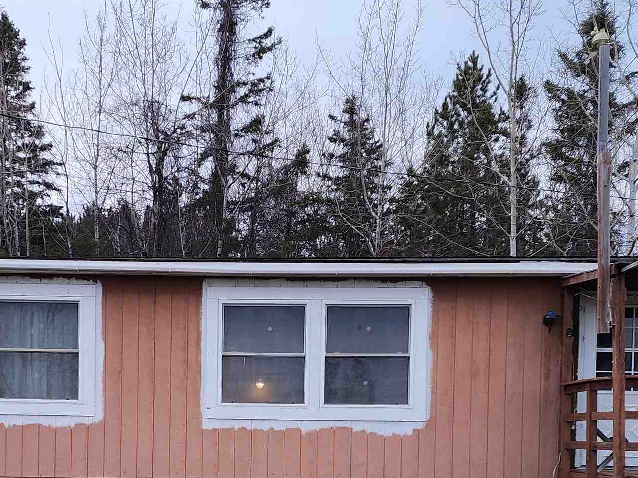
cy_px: 448
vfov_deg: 25.6
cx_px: 219
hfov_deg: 34.7
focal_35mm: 55
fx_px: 1013
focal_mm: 6.4
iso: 40
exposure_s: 1/180
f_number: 1.8
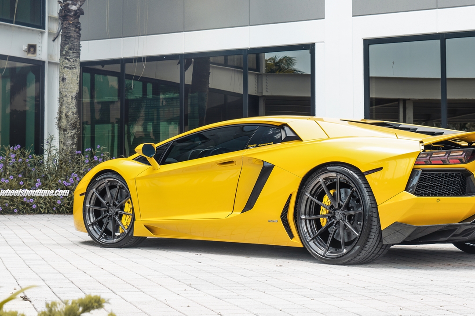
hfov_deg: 25.4
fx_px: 1055
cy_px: 111
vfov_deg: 17.0
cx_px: 234
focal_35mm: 80
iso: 200
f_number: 6.3
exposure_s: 1/100
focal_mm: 45
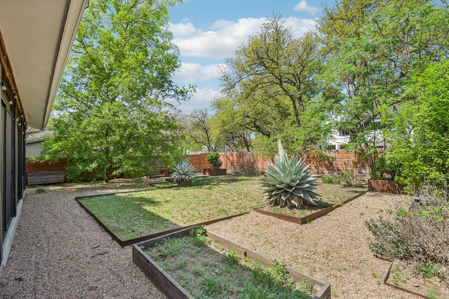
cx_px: 224
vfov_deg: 77.3
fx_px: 187
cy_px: 150
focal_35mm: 15
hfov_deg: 100.4
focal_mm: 10
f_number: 8
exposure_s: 1/500
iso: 400
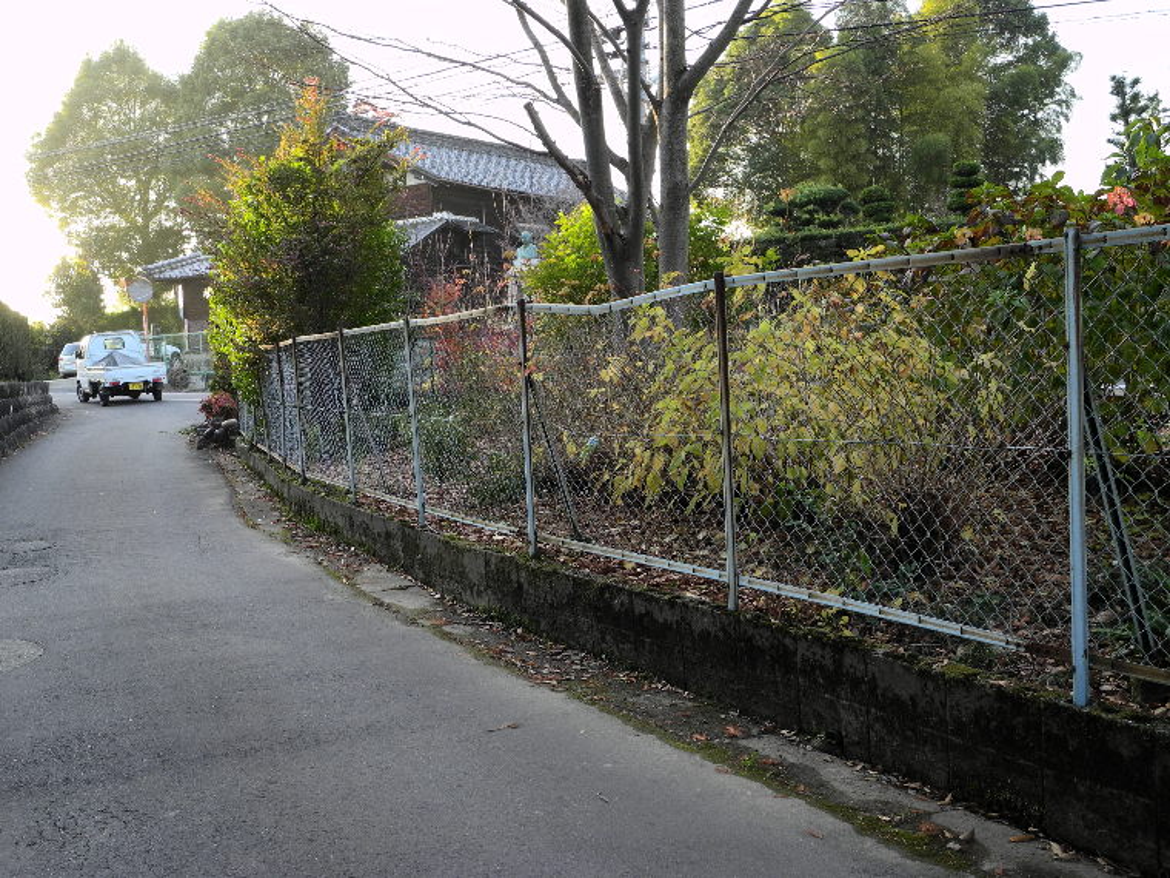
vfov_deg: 35.1
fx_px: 1386
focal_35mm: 41
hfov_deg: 45.8
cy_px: 439
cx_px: 585
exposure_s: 1/57.4
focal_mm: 8.8
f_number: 3.2
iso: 100
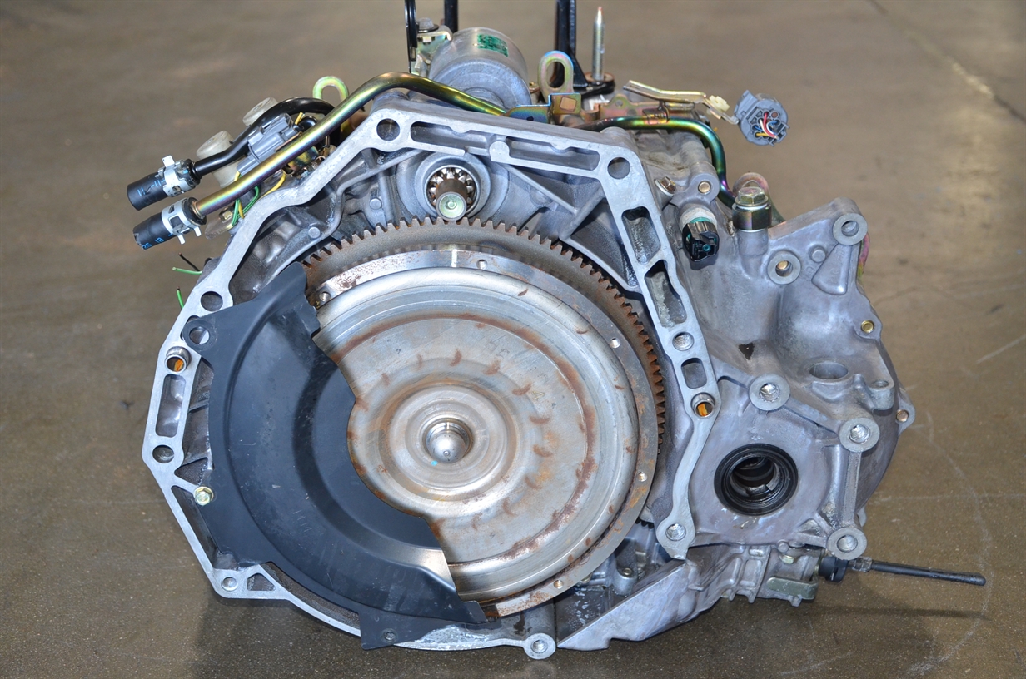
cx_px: 513
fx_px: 1621
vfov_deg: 23.7
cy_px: 340
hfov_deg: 35.1
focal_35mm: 57
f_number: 4.2
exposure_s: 1/60
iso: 800
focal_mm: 38
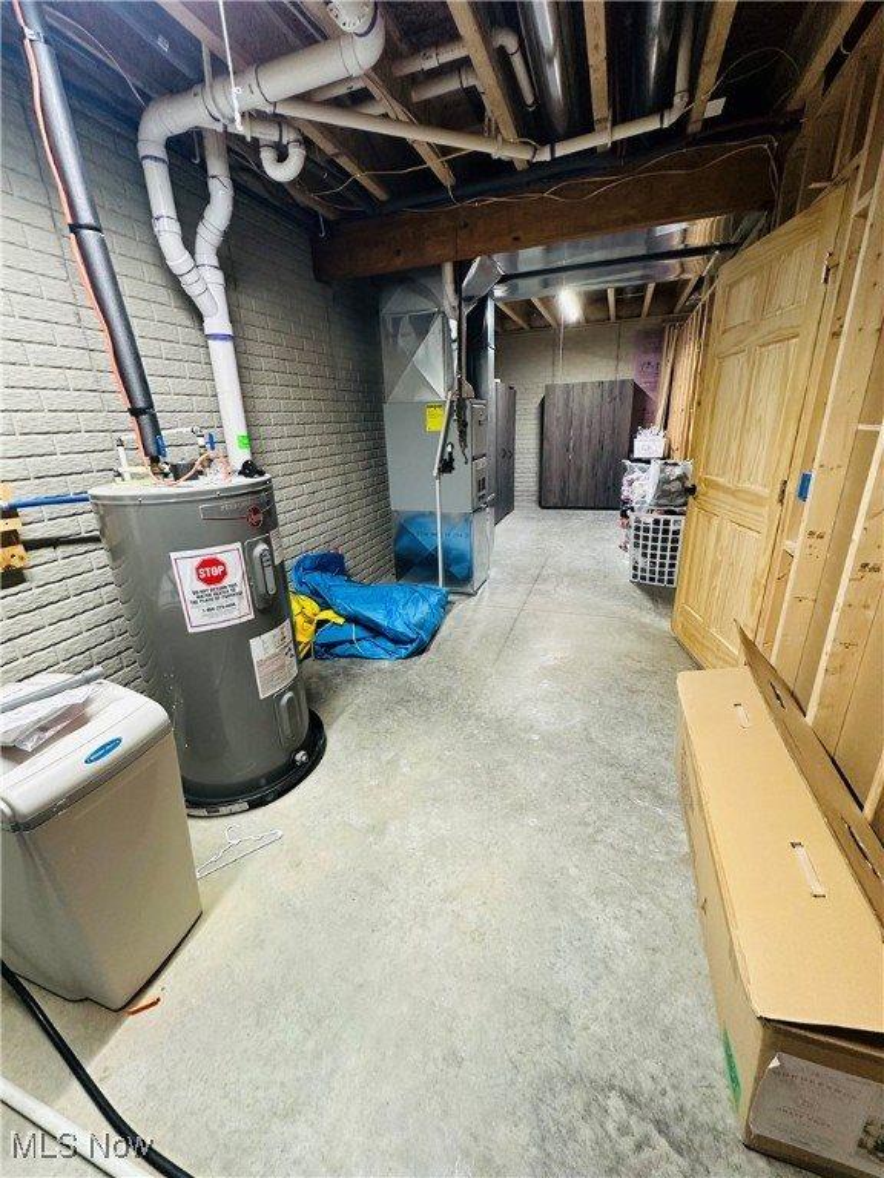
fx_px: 477
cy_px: 589
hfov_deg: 85.7
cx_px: 442
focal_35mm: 14
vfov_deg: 102.1
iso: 400
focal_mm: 2.22
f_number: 2.2
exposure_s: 1/60
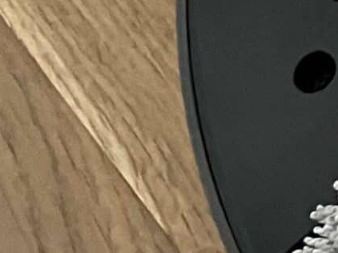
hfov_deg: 8.8
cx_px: 1011
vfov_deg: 8.0
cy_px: -12
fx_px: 1805
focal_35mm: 185
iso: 800
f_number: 1.6
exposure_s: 1/30
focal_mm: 4.2
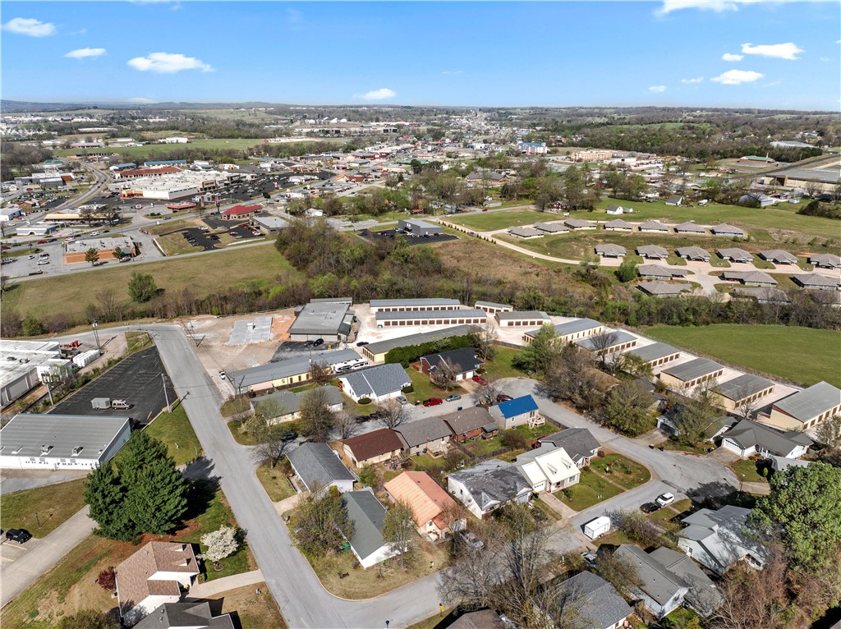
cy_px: 314
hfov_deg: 71.6
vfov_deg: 56.7
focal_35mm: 24
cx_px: 420
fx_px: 583
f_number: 2.8
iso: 100
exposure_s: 1/2000
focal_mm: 12.29
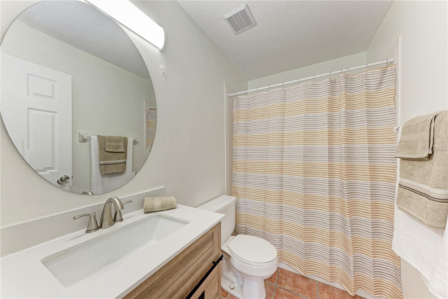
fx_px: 149
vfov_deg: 90.0
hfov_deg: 112.6
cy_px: 150
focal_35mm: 12
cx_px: 224
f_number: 9
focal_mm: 12
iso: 200
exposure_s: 1/4
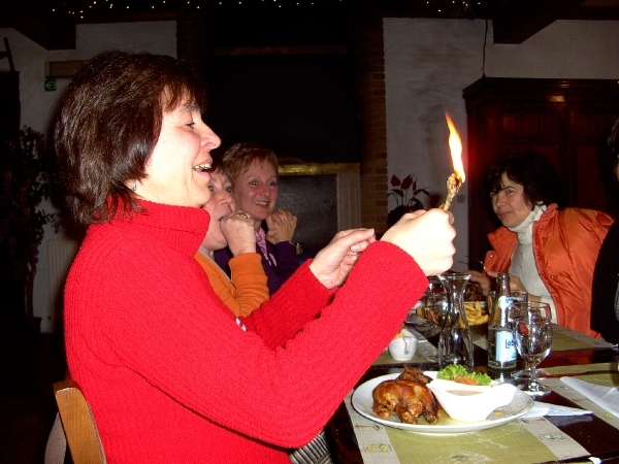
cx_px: 310
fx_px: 662
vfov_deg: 38.7
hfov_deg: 50.1
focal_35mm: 37
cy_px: 232
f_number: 2.8
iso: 64
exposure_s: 1/50
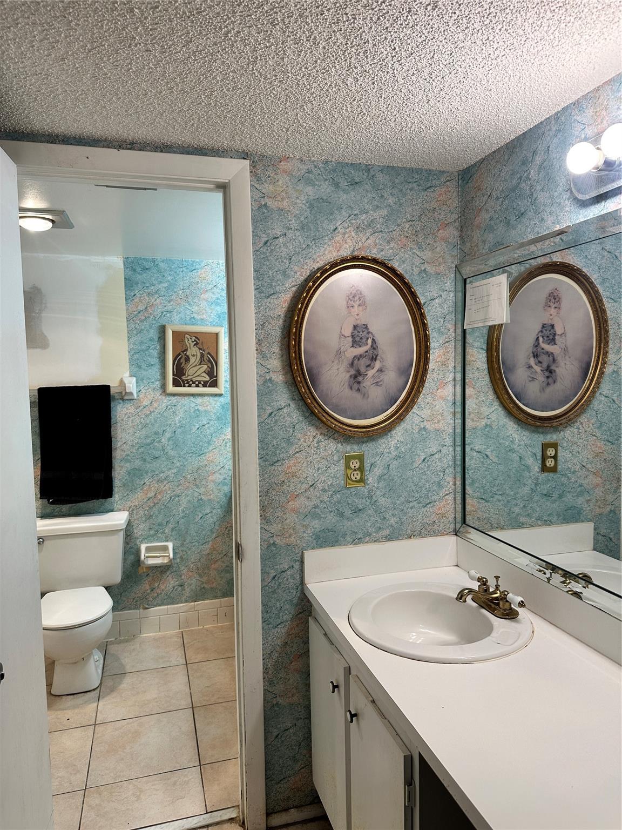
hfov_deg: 56.8
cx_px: 311
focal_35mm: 24
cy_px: 415
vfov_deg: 71.6
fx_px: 575
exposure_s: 1/120
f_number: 1.78
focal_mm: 6.86
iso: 80
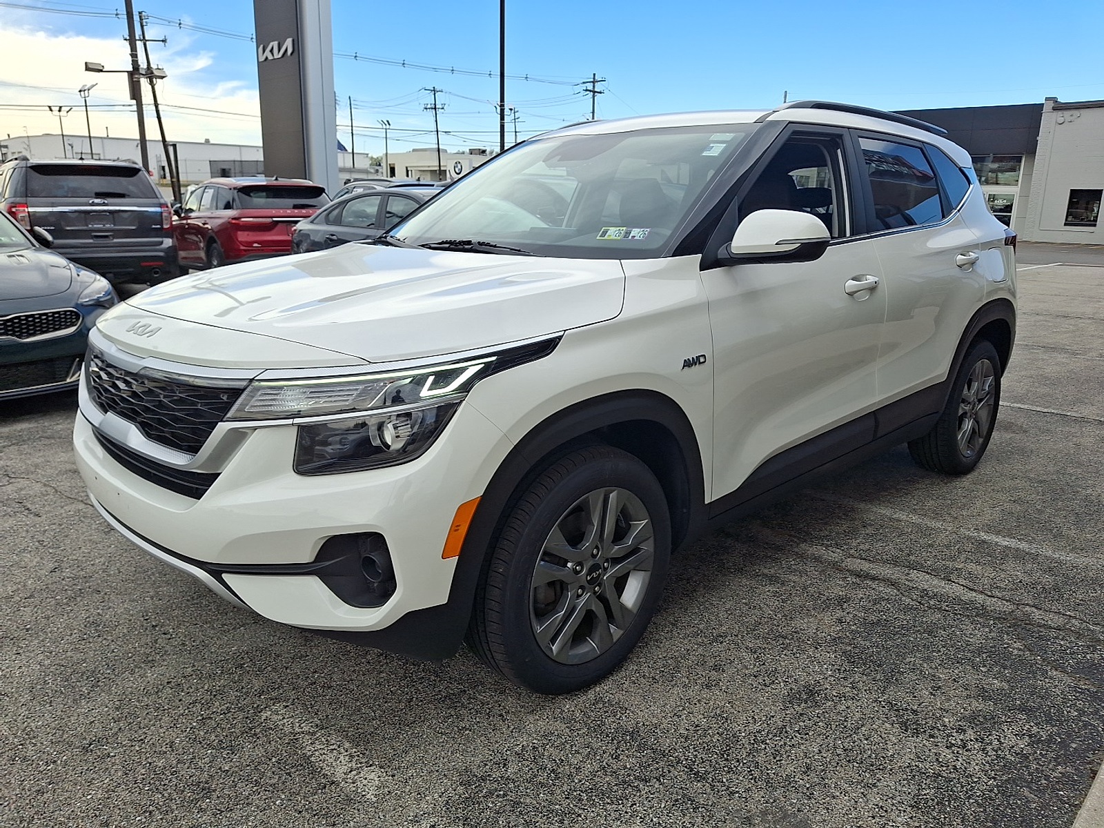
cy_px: 414
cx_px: 552
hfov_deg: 69.4
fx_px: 797
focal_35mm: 25
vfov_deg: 54.9
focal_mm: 4.69
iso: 25
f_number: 1.8
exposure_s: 1/501
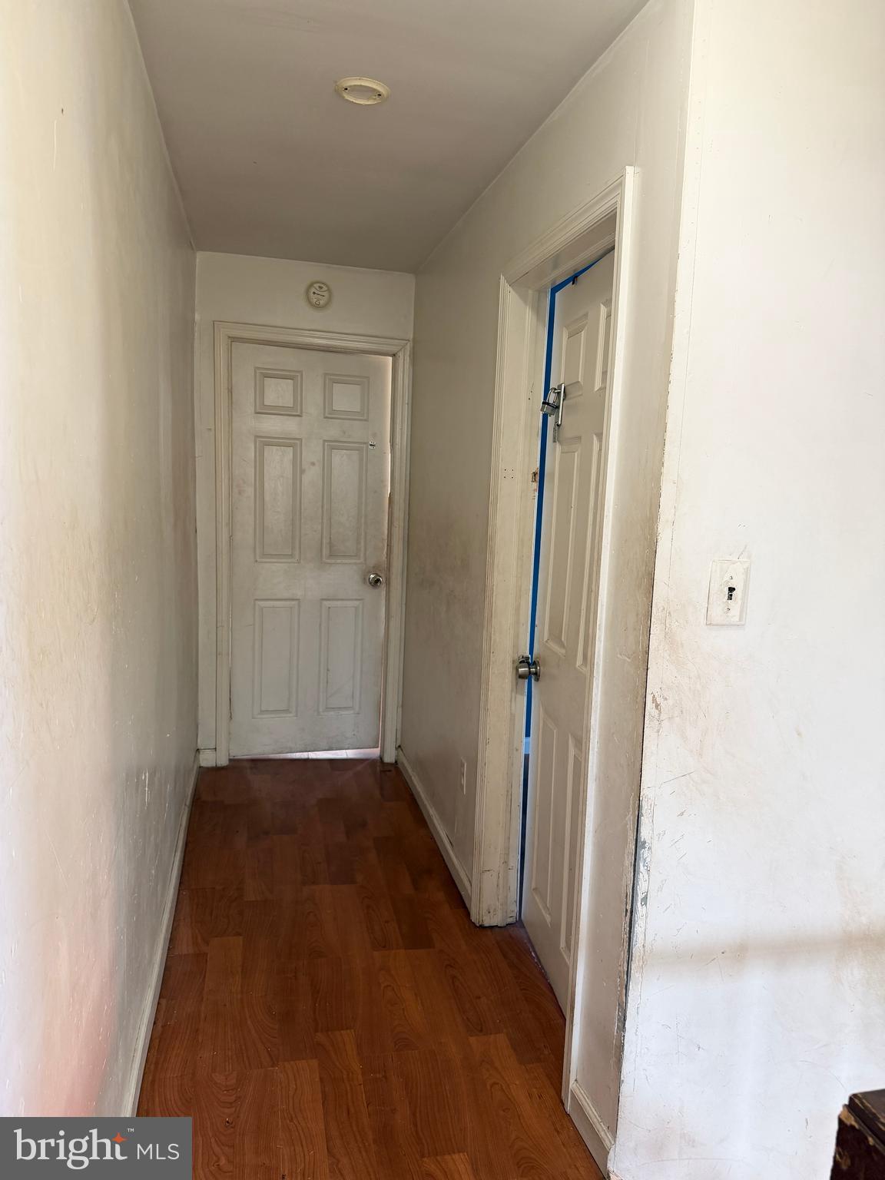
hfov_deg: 56.8
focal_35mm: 24
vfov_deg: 71.6
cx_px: 442
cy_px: 590
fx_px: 818
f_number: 1.78
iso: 200
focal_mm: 6.76
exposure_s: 1/60
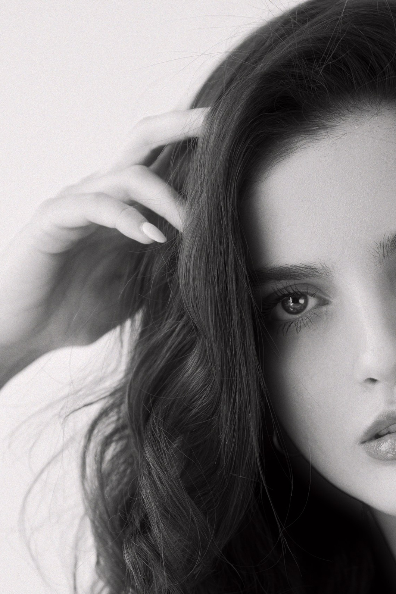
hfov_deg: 6.7
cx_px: 358
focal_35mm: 205
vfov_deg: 10.0
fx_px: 3383
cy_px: 541
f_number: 2.5
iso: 125
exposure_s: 1/250
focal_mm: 85
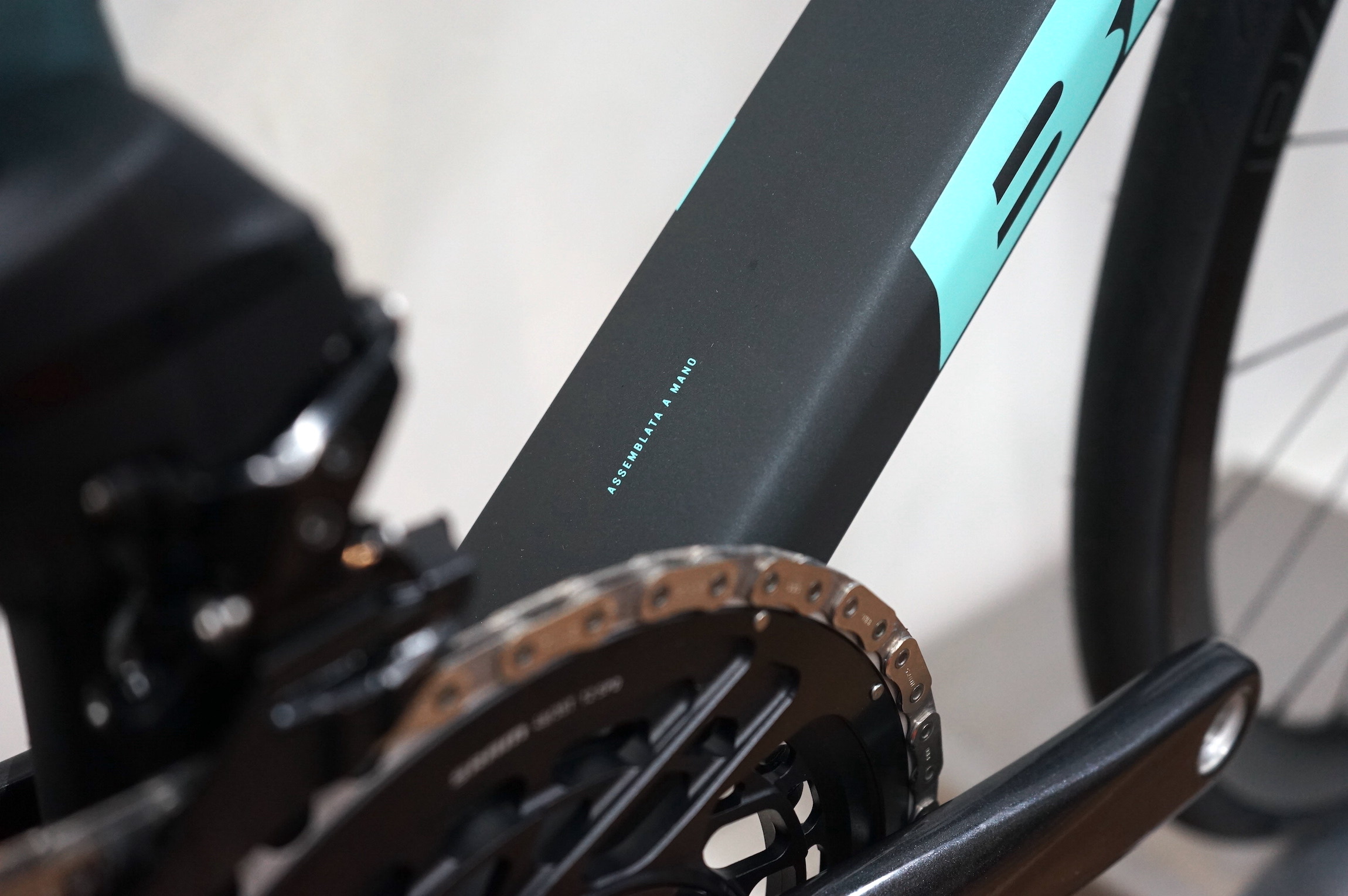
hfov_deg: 46.4
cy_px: 448
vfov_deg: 31.8
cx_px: 674
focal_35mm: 42
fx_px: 1571
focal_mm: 42
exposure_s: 1/60
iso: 1600
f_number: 5
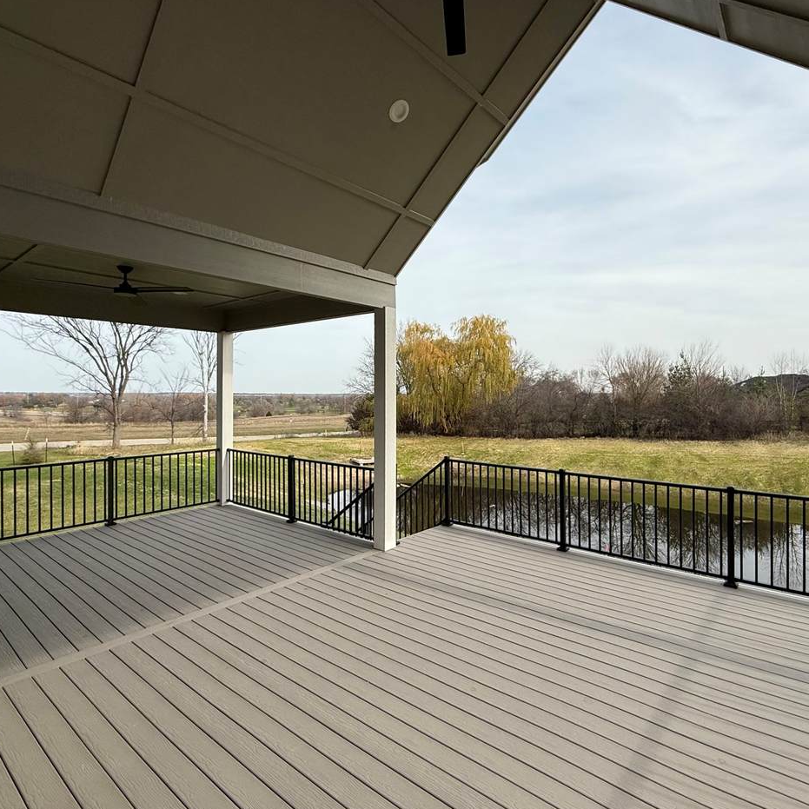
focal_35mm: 17
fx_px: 449
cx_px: 448
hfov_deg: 83.7
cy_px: 398
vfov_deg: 84.0
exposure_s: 1/1656
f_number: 2.2
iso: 50
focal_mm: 2.22
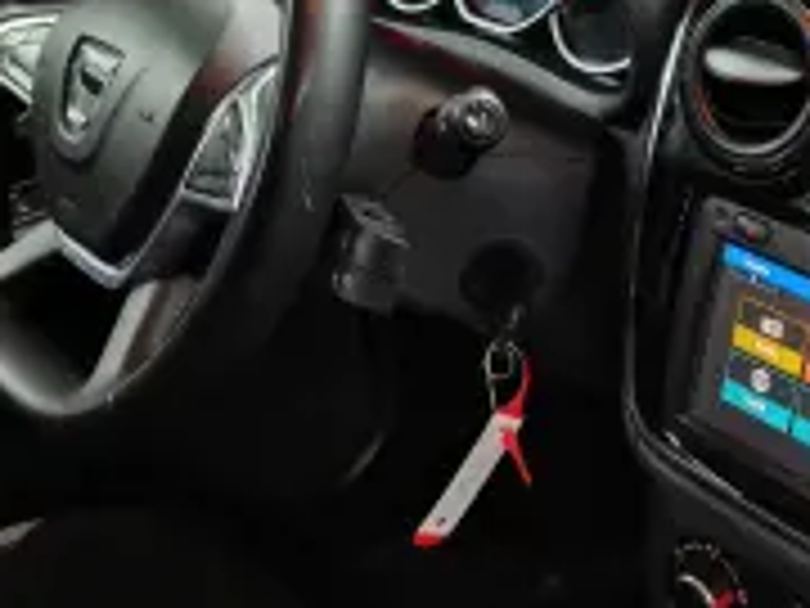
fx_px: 1217
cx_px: 711
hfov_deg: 35.0
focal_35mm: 52
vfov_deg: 26.6
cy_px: 9
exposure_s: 1/50
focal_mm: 5.4
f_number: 1.6
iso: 640
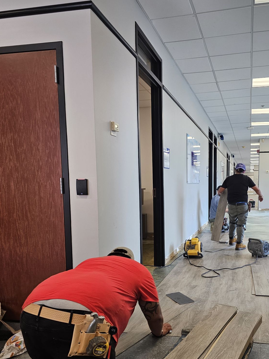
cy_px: 215
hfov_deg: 44.8
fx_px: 321
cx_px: 180
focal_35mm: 31
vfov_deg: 57.9
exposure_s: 1/180
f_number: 1.7
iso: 160
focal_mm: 6.3
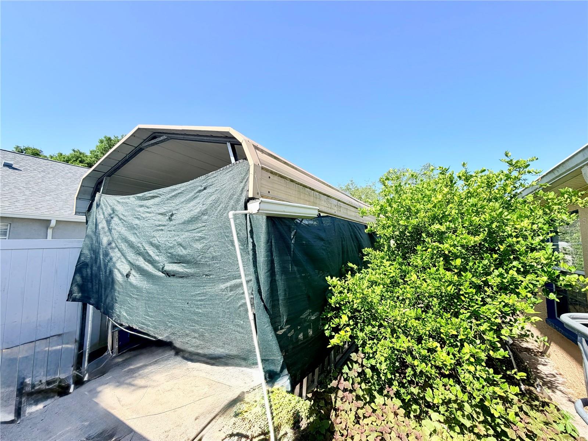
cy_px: 220
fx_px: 238
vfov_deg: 85.7
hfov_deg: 102.1
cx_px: 294
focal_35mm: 14
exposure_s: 1/770
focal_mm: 2.22
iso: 40
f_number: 2.2
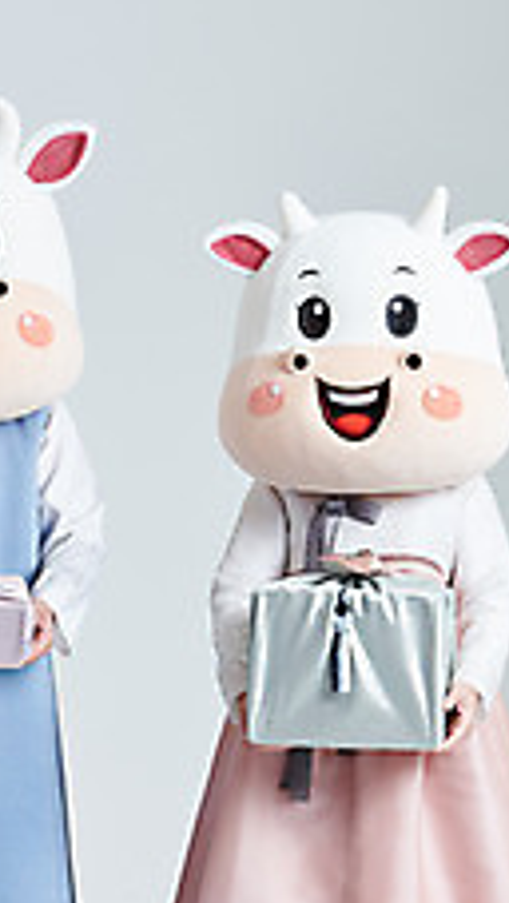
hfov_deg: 9.4
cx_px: 169
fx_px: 3089
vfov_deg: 16.6
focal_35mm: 129
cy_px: 597
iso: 100
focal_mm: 70
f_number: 13
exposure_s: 1/125
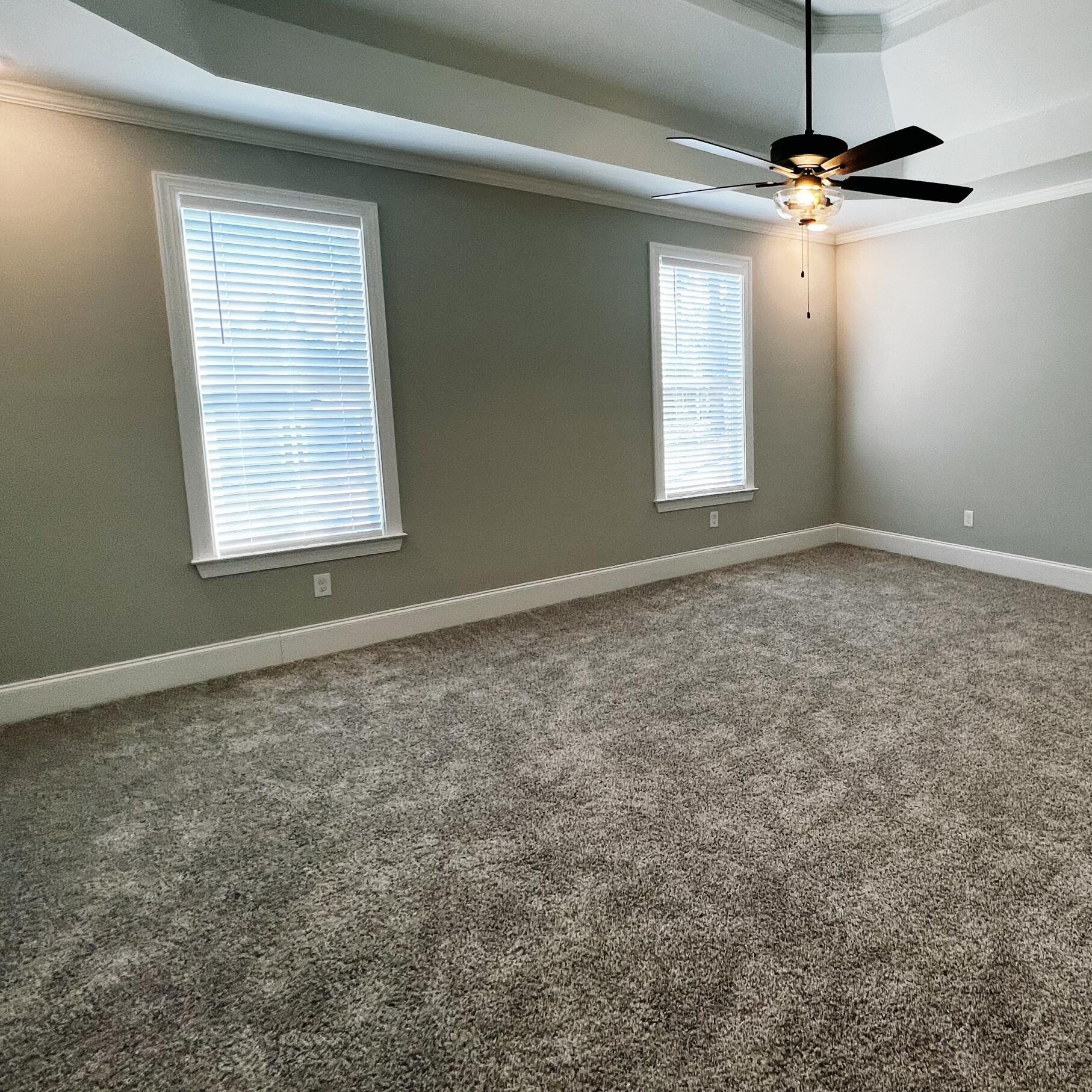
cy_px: 475
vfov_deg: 77.3
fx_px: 678
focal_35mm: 19
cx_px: 768
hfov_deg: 74.1
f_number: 1.8
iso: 100
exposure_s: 1/120
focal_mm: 1.57
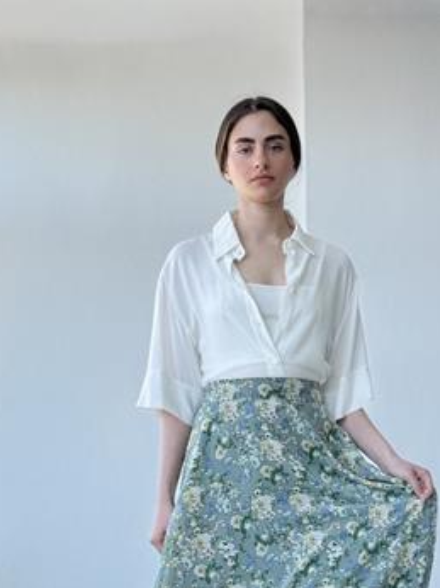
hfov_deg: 19.9
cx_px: 246
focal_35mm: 74
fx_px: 1256
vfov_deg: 26.1
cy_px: 422
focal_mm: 6.76
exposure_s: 1/407
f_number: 1.78
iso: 64
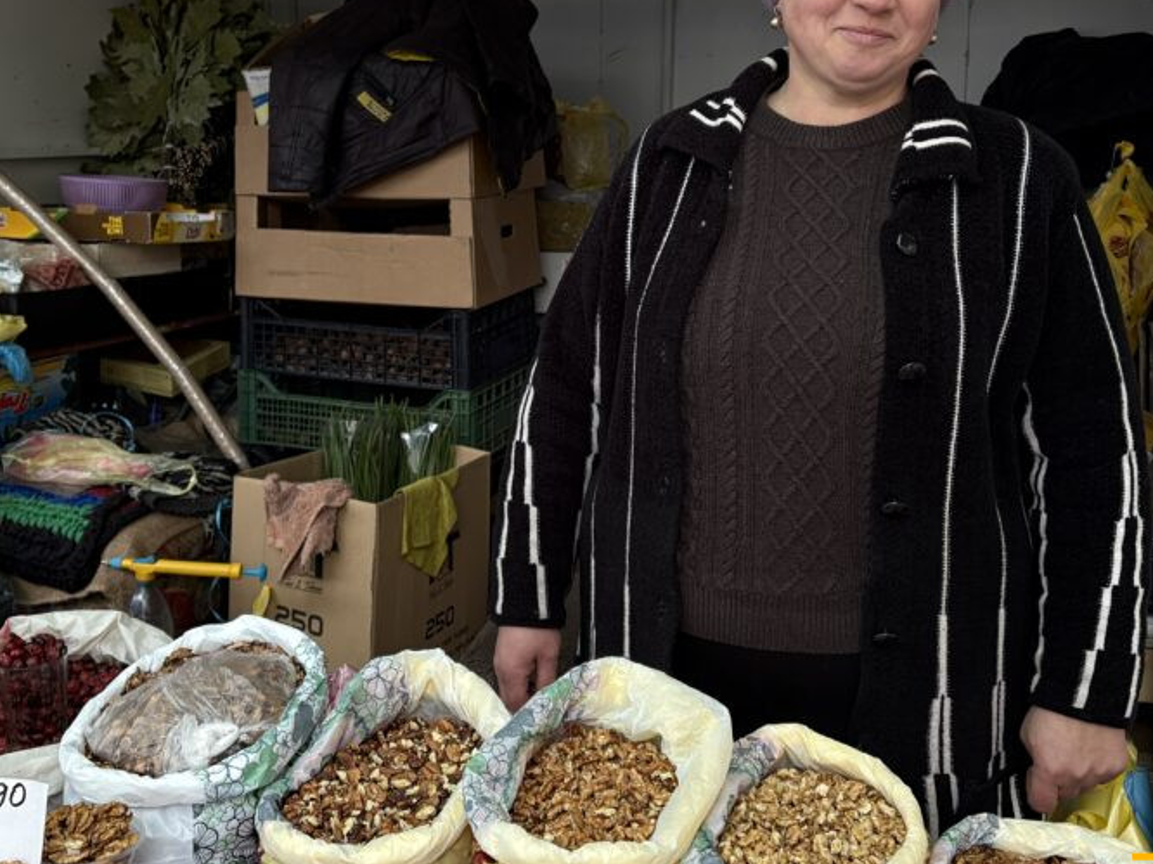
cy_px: 341
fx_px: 1332
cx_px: 554
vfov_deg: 35.8
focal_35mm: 40
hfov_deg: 46.8
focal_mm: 5.96
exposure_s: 1/60
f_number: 1.6
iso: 200
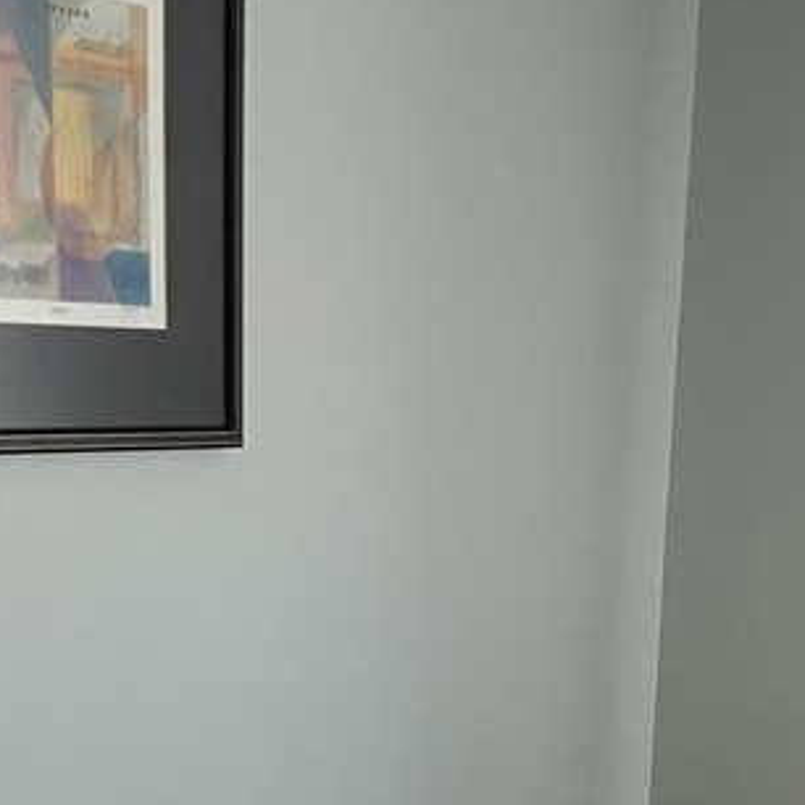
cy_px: 1218
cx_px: 844
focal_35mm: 81
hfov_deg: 20.6
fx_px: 2131
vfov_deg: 18.8
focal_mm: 4.2
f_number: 1.6
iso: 400
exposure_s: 1/40
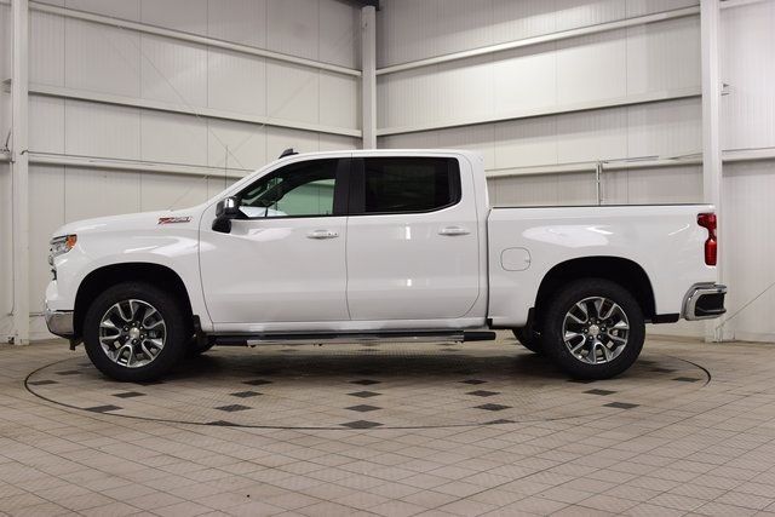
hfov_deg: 47.9
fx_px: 872
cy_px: 258
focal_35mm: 40
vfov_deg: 33.0
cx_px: 388
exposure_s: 1/30
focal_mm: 27
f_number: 7.1
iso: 400
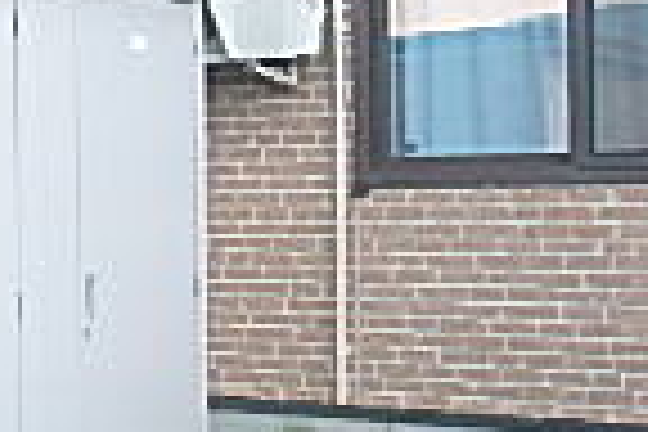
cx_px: -495
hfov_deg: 17.4
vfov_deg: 14.1
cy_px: 225
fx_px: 1746
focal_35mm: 97
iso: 125
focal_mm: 3.7
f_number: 3.5
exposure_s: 1/200
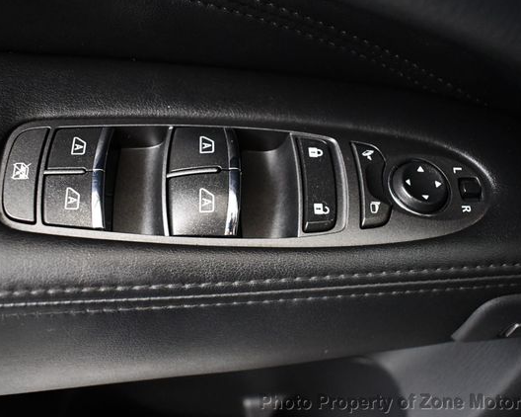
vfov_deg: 36.5
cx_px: 248
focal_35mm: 41
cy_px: 209
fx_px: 632
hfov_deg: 44.8
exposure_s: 1/60
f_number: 3.5
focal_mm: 18
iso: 3600
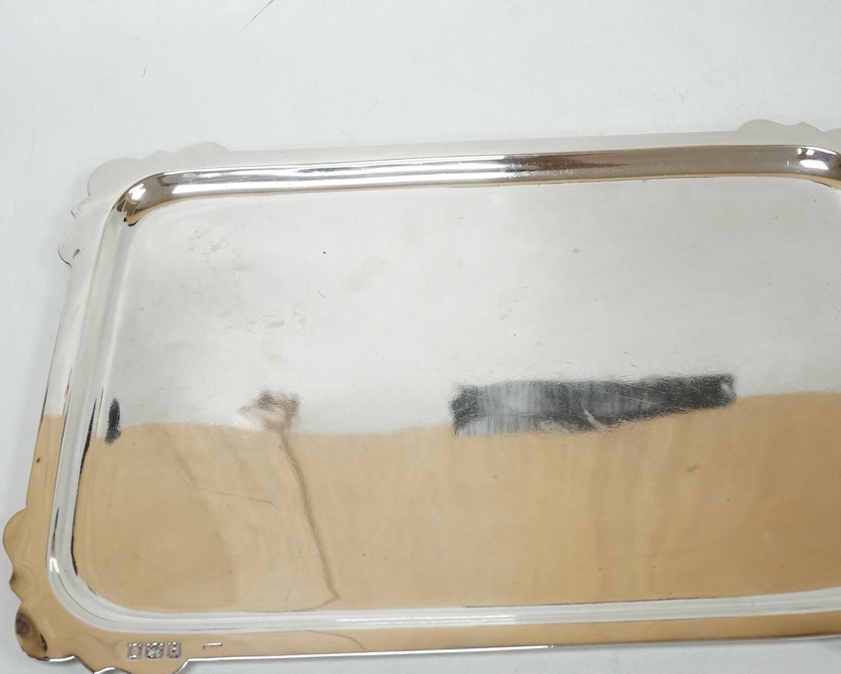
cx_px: 487
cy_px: 371
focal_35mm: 56
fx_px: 1394
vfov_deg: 27.1
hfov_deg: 33.5
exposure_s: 1/125
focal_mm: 30
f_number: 8
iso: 2500
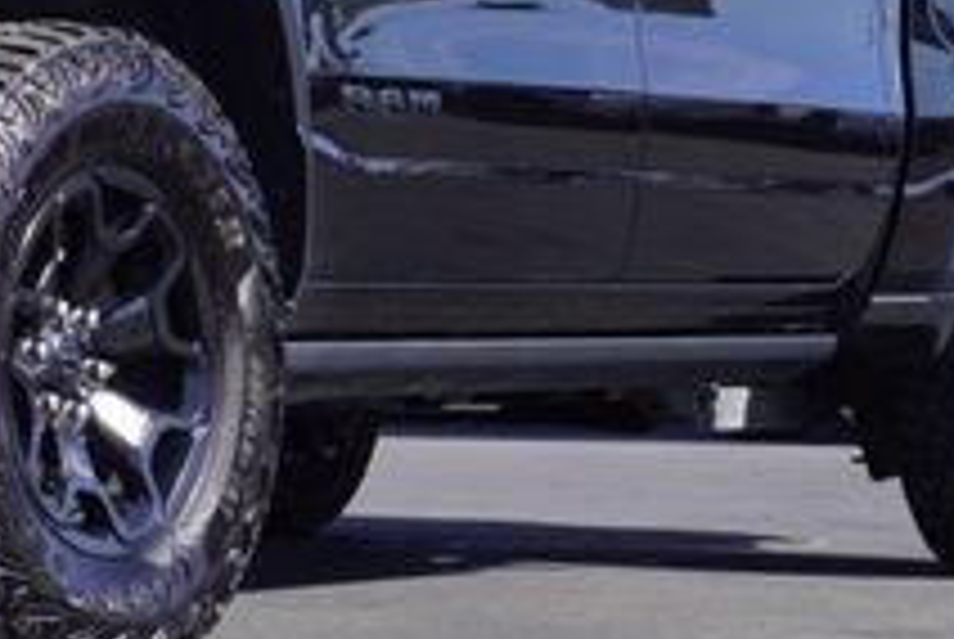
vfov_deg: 9.7
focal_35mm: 141
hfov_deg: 14.3
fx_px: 3729
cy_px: -72
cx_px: -63
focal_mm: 31
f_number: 9
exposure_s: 1/125
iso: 100
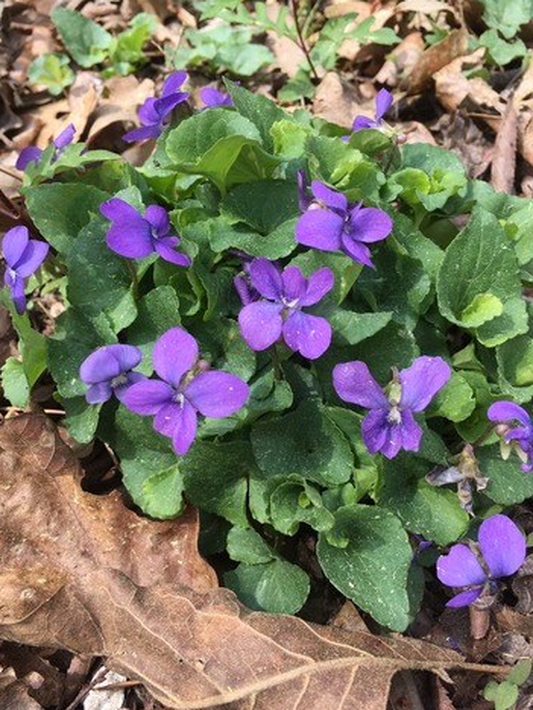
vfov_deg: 58.3
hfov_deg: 45.4
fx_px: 636
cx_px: 271
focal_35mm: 31
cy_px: 344
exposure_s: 1/330
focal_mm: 4.15
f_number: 2.2
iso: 25
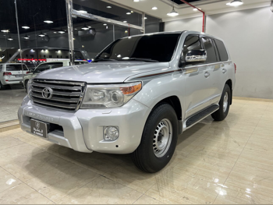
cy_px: 102
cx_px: 136
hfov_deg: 67.3
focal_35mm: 26
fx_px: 205
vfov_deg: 53.1
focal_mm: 5.7
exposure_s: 1/100
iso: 64
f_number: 1.5
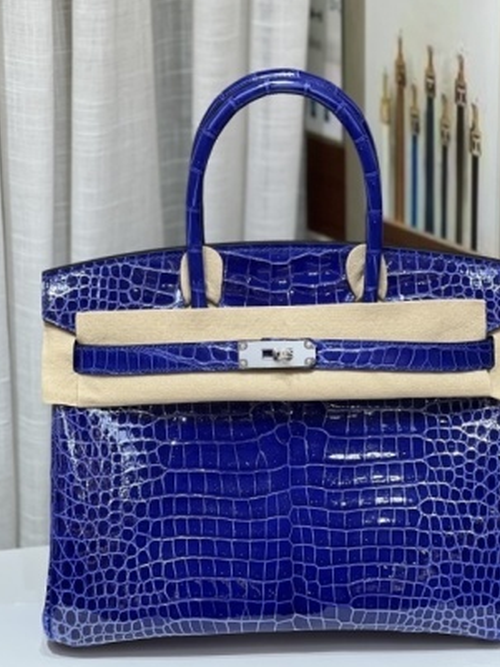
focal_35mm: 96
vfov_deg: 20.4
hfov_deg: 15.4
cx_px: 270
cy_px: 348
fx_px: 1848
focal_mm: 9
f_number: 2.8
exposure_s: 1/100
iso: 80
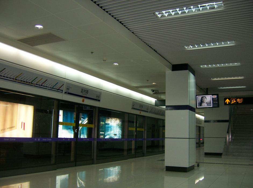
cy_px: 94
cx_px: 126
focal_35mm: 36
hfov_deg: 51.5
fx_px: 262
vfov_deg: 39.5
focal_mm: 6
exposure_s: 1/30
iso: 100
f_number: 2.8
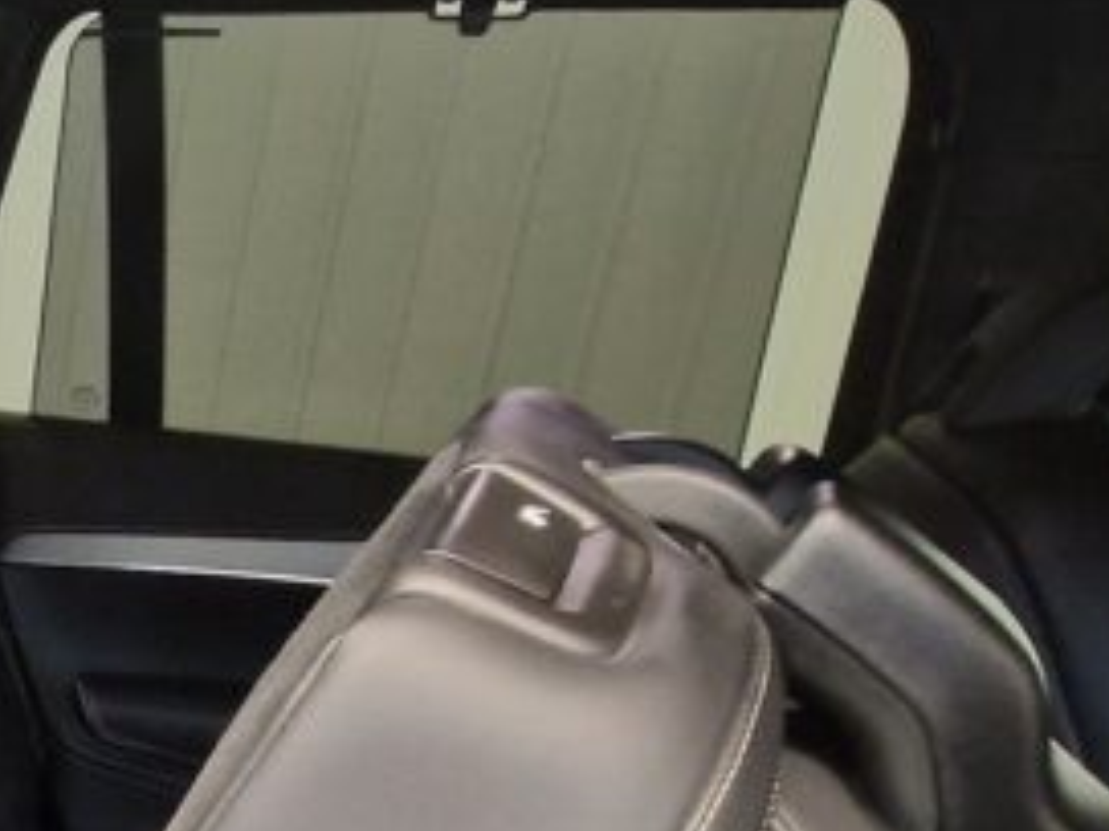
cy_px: 933
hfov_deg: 28.6
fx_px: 1570
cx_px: -465
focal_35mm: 49
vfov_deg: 27.0
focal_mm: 2.2
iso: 800
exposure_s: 1/33
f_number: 2.2
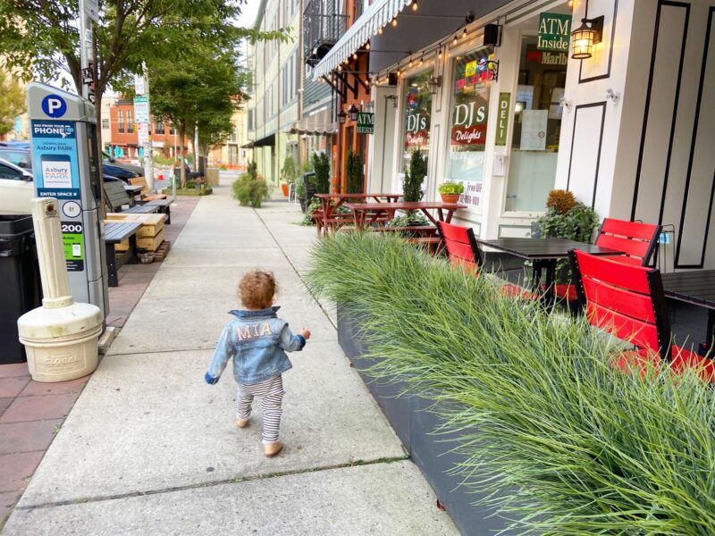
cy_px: 268
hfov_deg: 67.3
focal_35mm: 26
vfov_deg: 53.1
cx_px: 358
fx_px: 537
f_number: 1.8
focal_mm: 4.25
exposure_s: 1/120
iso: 64
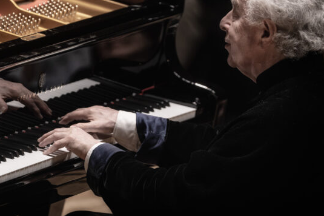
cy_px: 91
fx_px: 6494
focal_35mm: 722
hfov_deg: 2.9
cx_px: 119
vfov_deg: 1.9
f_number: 6.3
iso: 3200
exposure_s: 1/500
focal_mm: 535
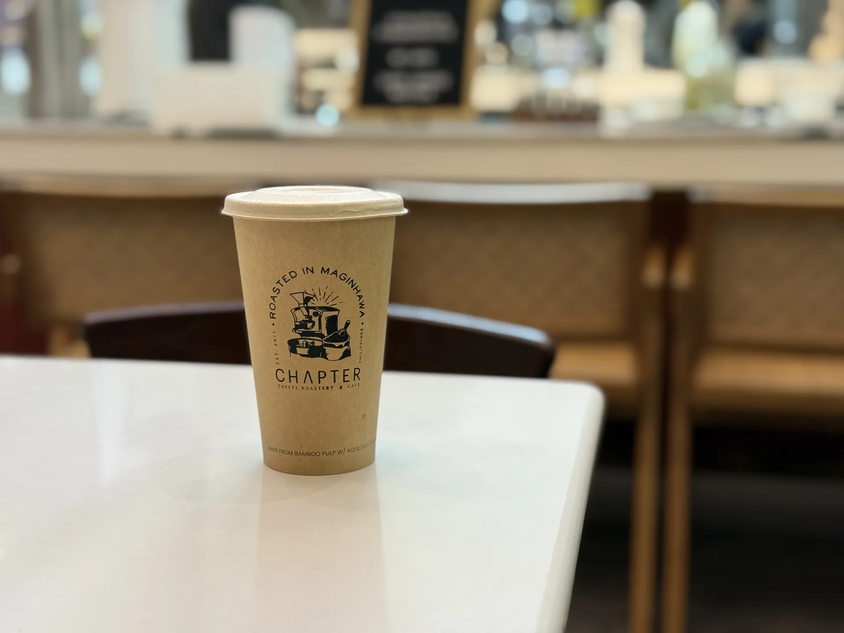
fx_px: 1170
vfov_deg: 30.3
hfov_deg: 39.7
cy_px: 316
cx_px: 422
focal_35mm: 48
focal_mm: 6.76
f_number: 1.78
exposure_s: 1/60
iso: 64
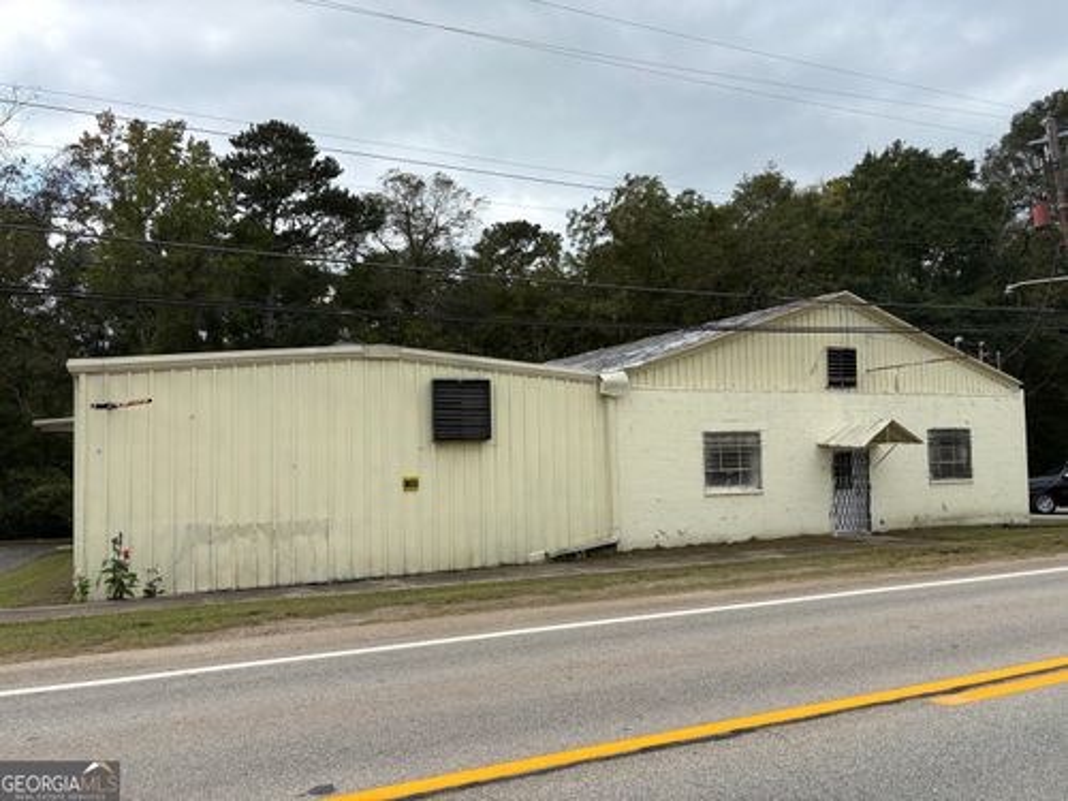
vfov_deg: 53.1
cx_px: 534
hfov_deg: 67.3
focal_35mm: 26
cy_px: 400
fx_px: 802
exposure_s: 1/2747
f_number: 1.6
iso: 50
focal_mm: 5.96
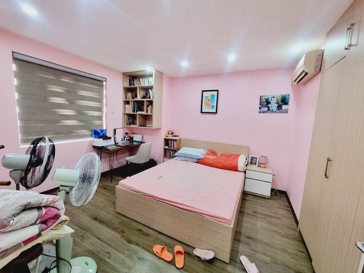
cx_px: 182
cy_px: 136
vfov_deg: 89.9
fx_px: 137
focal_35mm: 13
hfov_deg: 106.2
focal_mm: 2.2
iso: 250
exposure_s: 1/50
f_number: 2.2
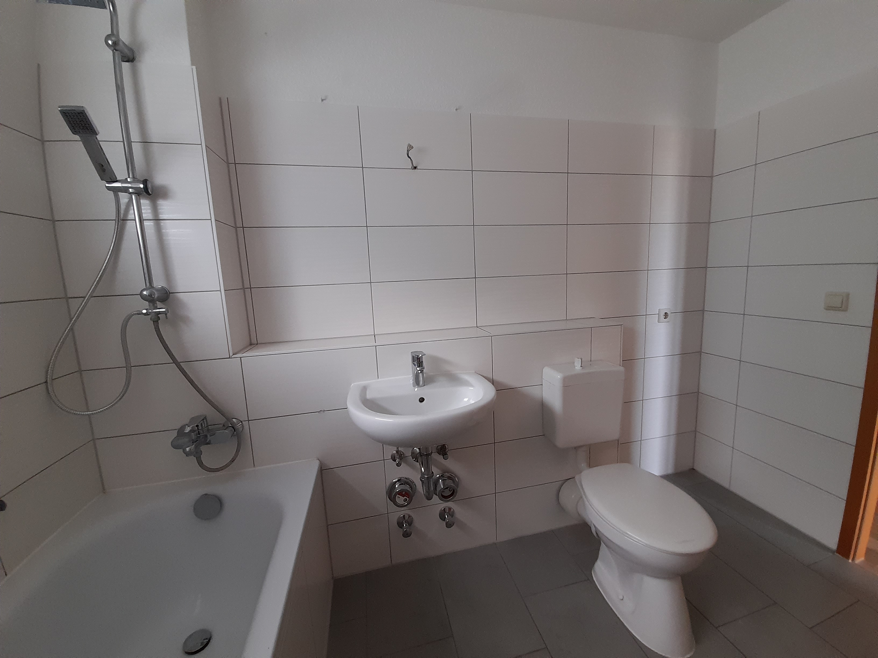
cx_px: 439
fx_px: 330
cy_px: 329
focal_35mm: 13
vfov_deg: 89.9
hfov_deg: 106.2
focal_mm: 1.42
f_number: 2.2
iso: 160
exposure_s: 1/25
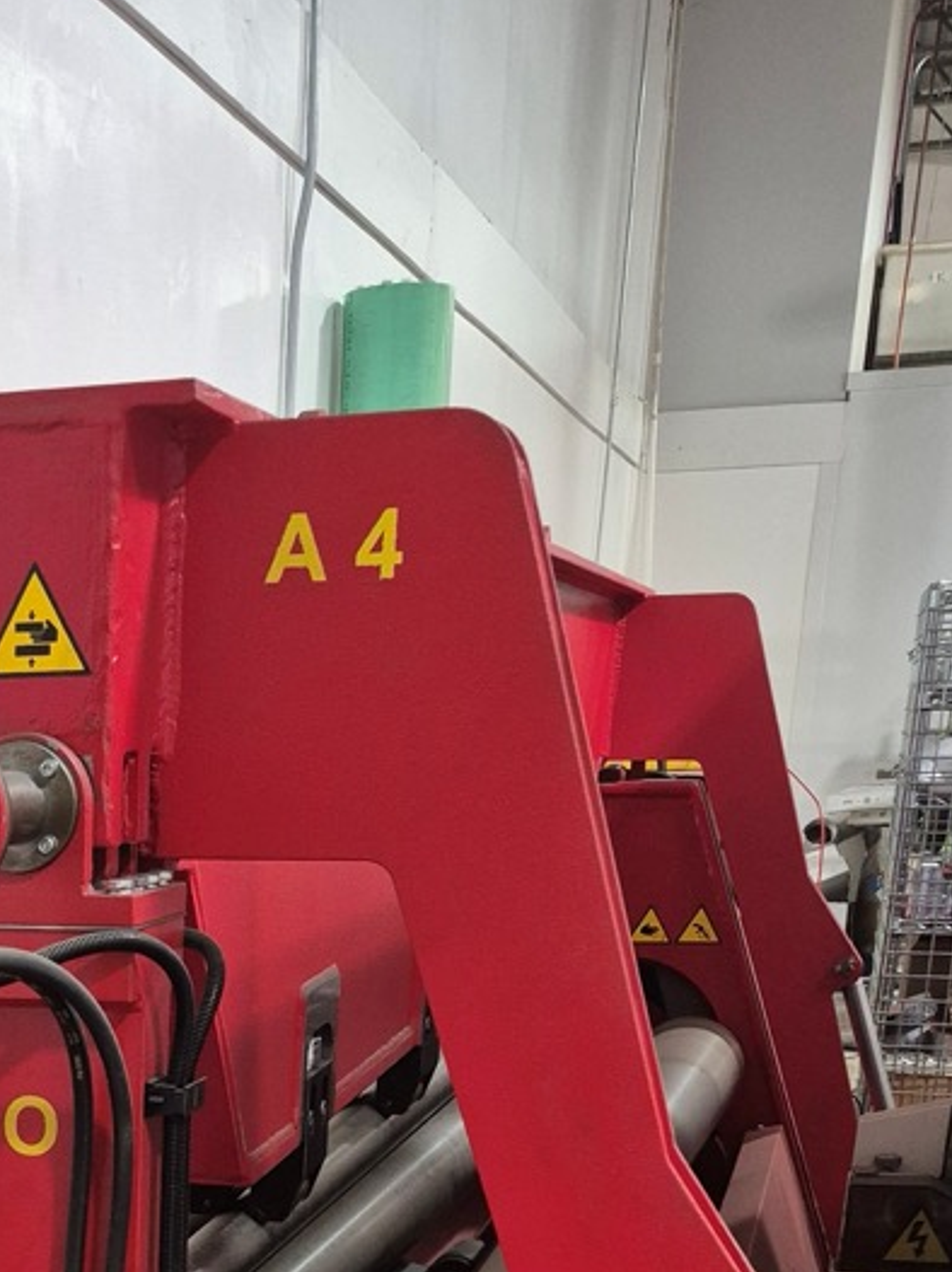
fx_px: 2055
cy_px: 1432
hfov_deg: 24.1
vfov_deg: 30.4
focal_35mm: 56
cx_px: -145
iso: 640
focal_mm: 5.4
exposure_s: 1/120
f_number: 1.8
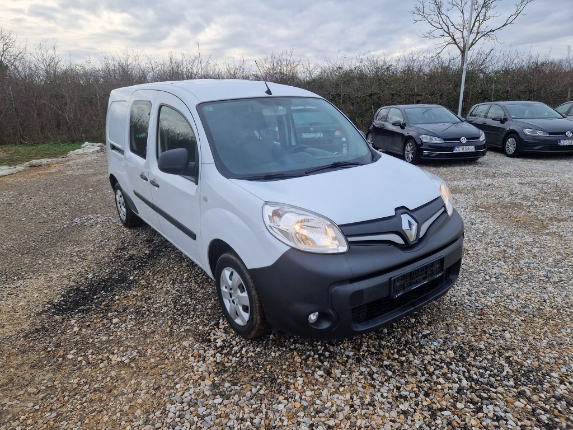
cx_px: 286
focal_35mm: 23
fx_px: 381
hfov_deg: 73.9
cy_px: 215
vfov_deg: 58.9
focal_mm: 5.4
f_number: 1.8
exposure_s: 1/200
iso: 50
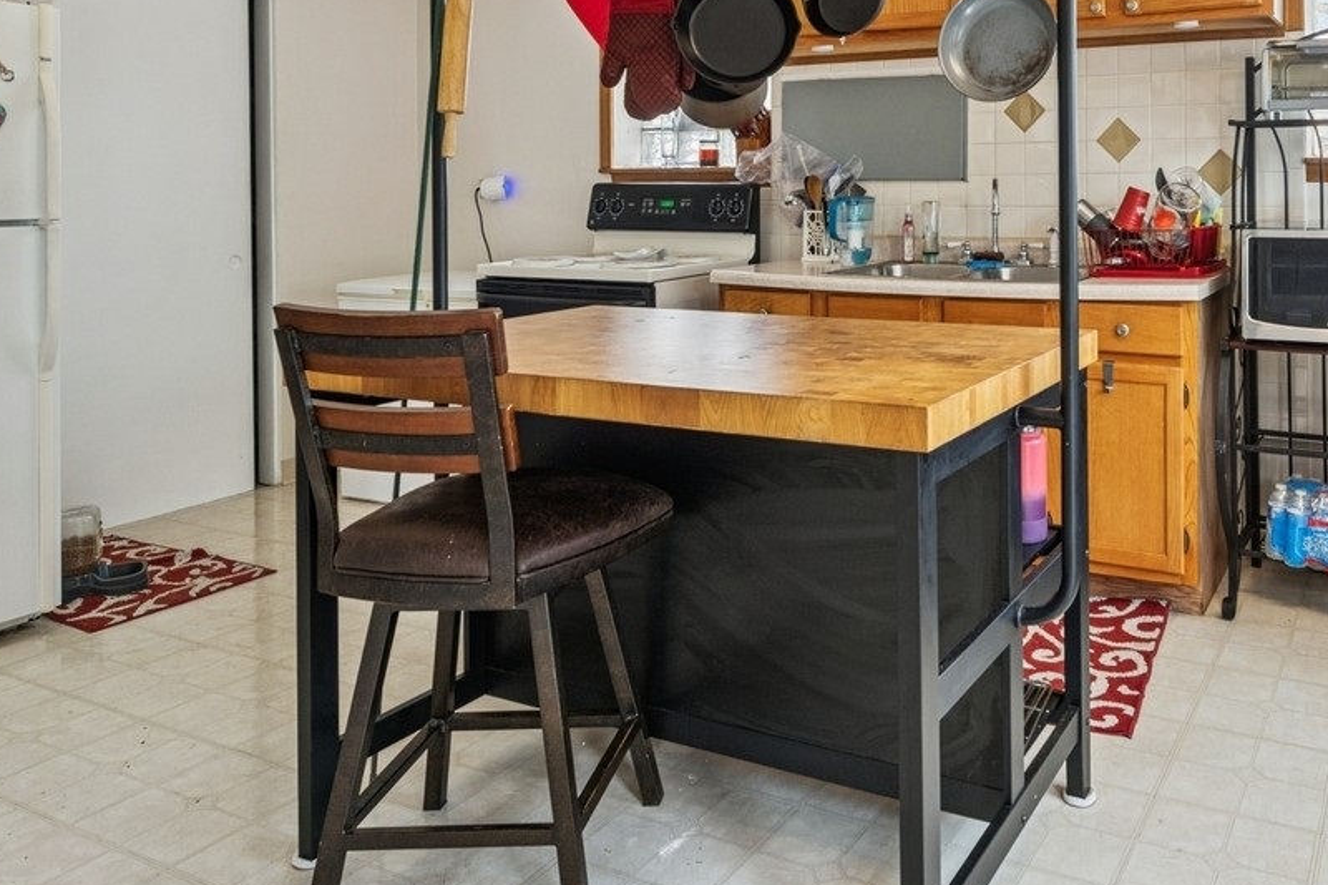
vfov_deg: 44.1
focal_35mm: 28
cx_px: 931
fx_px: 1033
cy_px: 173
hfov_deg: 63.1
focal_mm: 14
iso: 250
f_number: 8
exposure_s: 1/100
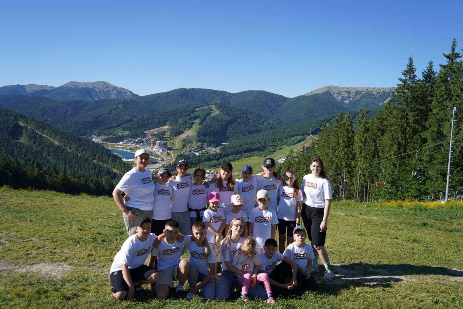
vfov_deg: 45.0
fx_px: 373
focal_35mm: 29
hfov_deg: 63.6
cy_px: 154
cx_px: 232
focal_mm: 29
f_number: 4.5
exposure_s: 1/640
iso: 100
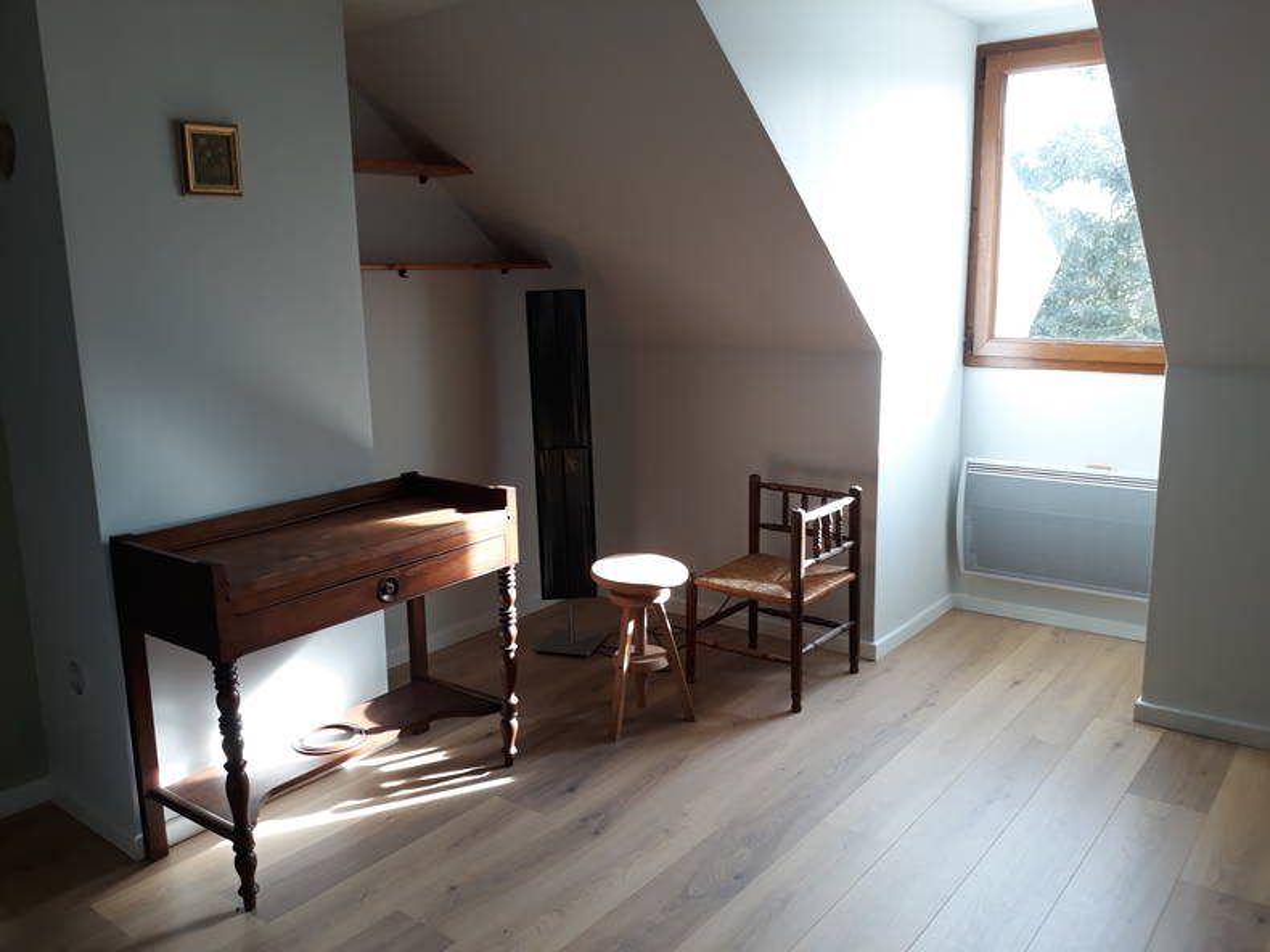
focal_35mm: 27
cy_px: 476
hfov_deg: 65.3
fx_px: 990
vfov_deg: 51.3
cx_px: 635
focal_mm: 3.71
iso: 40
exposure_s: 1/50
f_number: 1.7
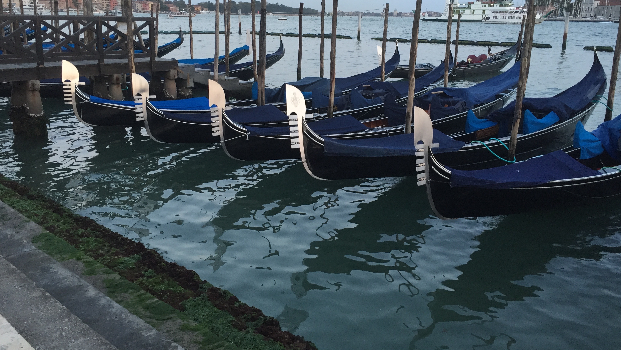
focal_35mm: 32
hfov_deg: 61.0
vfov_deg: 36.5
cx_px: 308
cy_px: 134
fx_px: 527
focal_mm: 4.15
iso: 40
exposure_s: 1/33
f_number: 2.2
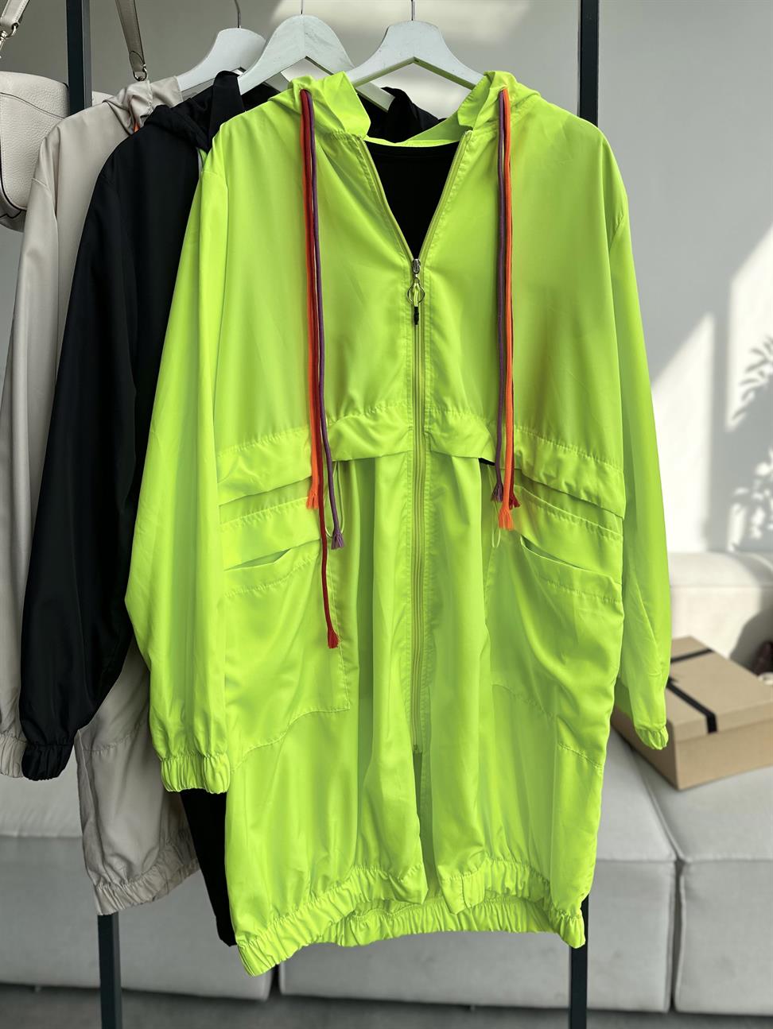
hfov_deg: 56.8
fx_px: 714
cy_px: 514
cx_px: 386
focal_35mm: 24
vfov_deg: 71.6
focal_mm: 6.86
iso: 80
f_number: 1.78
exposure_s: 1/1198
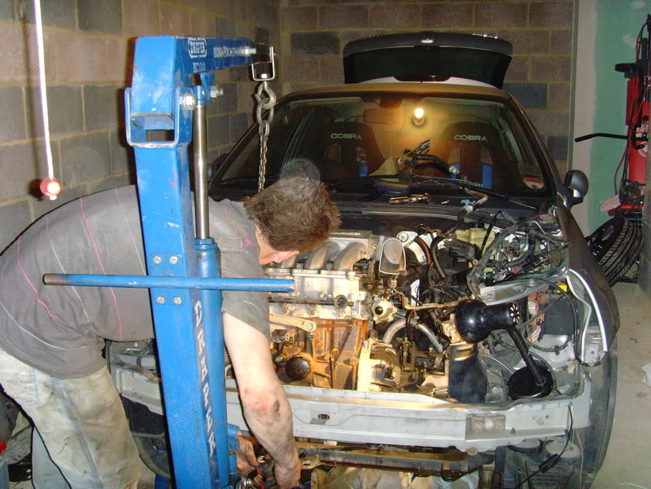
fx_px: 733
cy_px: 244
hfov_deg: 47.9
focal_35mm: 39
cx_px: 326
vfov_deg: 36.8
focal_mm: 6.6
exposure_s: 1/45
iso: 320
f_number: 3.5
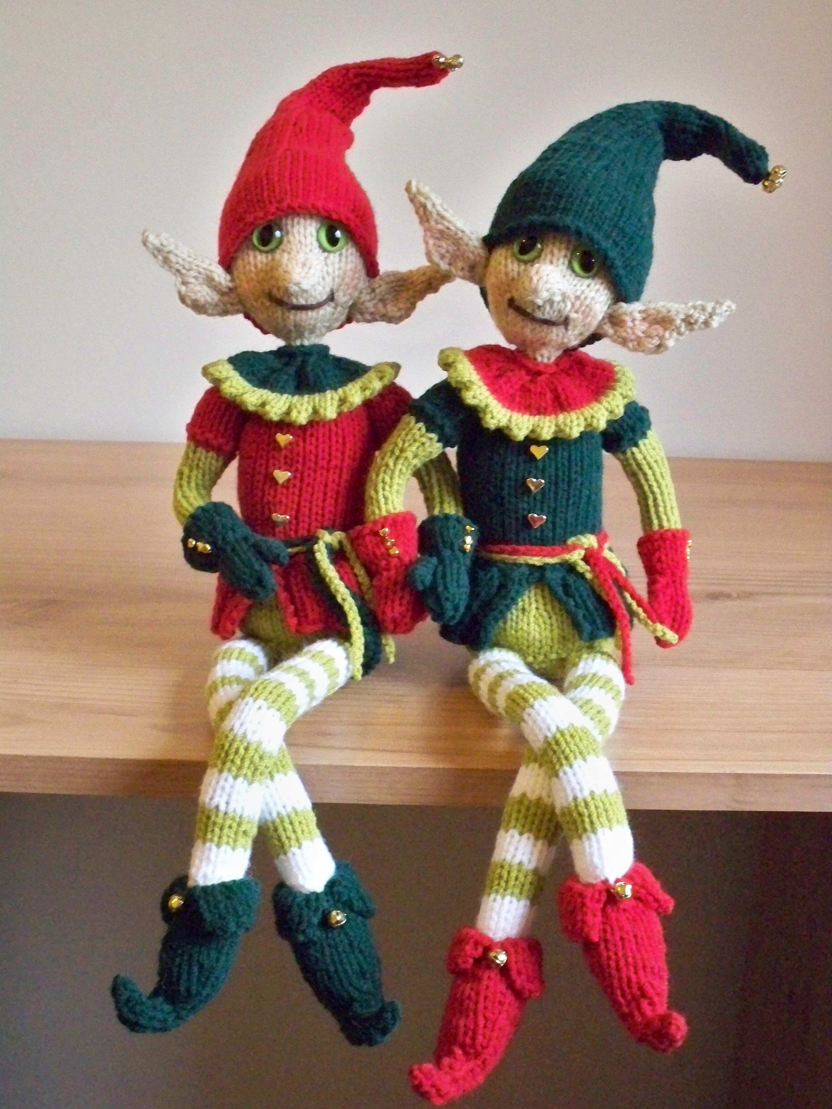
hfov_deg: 32.9
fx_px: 1410
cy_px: 554
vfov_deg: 42.9
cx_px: 416
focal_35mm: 44
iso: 1600
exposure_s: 1/60
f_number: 3.5
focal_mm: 7.8
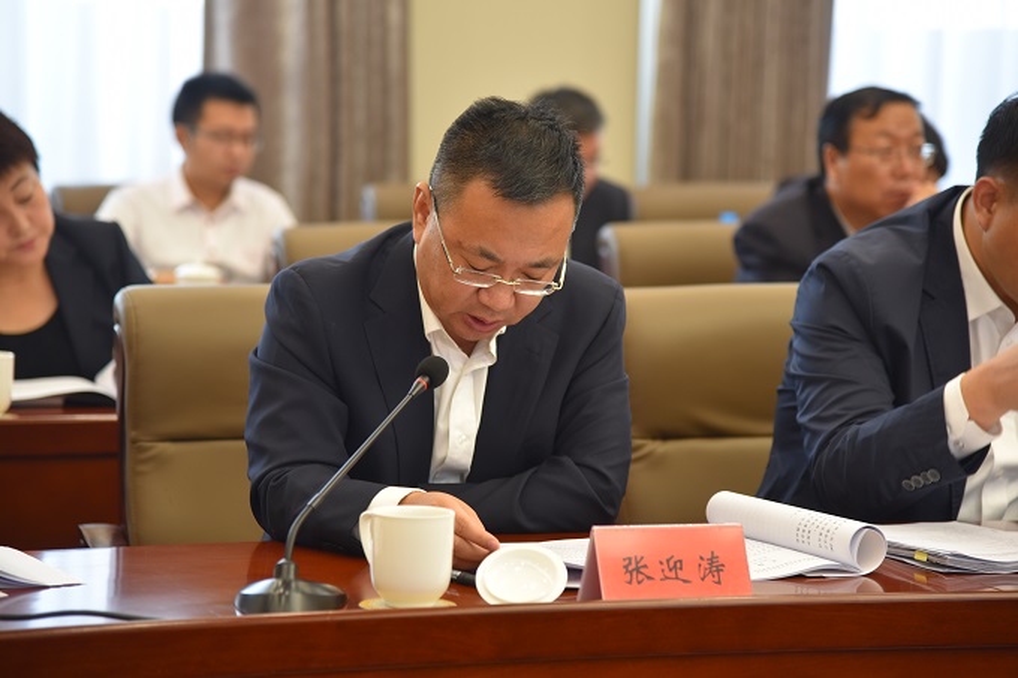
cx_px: 509
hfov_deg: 17.1
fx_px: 3392
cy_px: 339
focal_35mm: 120
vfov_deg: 11.4
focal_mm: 120
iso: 500
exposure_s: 1/60
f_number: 4
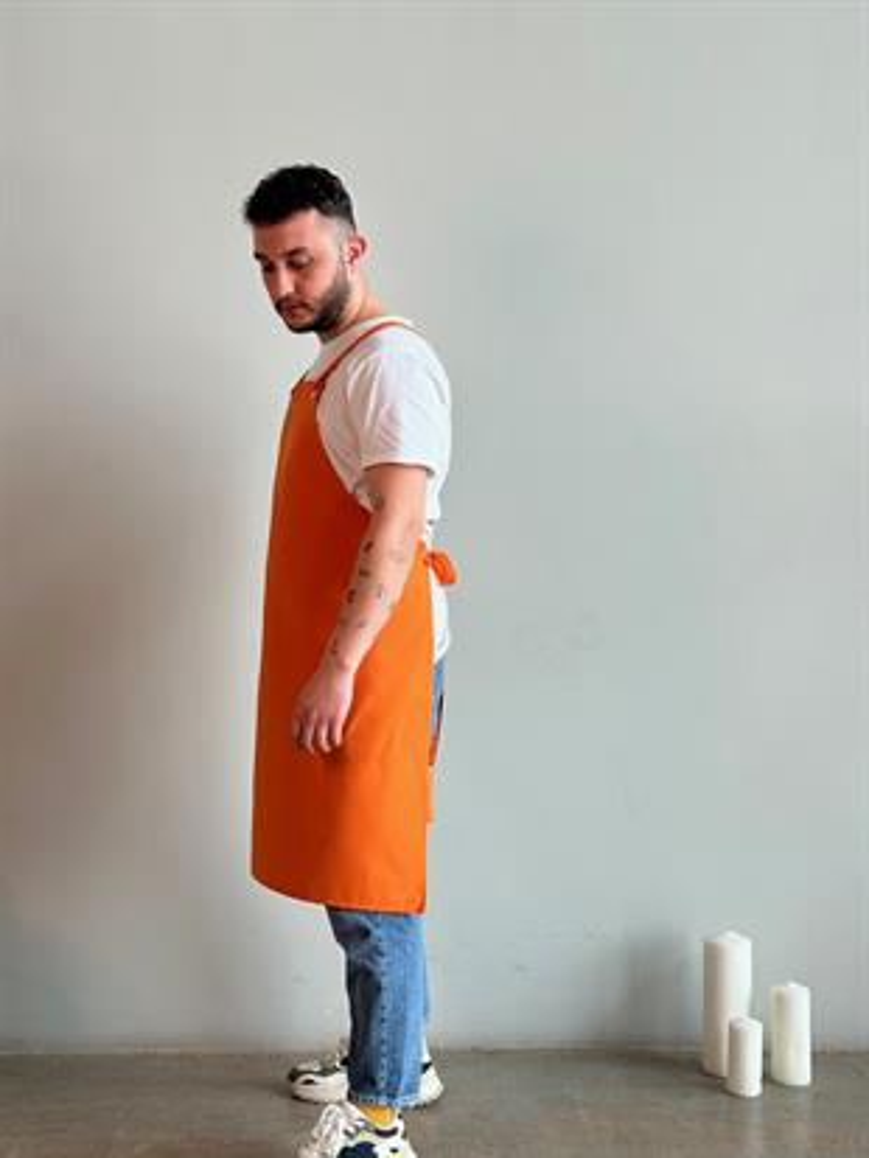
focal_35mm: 48
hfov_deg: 30.3
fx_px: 1606
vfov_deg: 39.6
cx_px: 434
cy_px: 579
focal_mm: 6.86
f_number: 1.78
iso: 50
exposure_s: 1/100
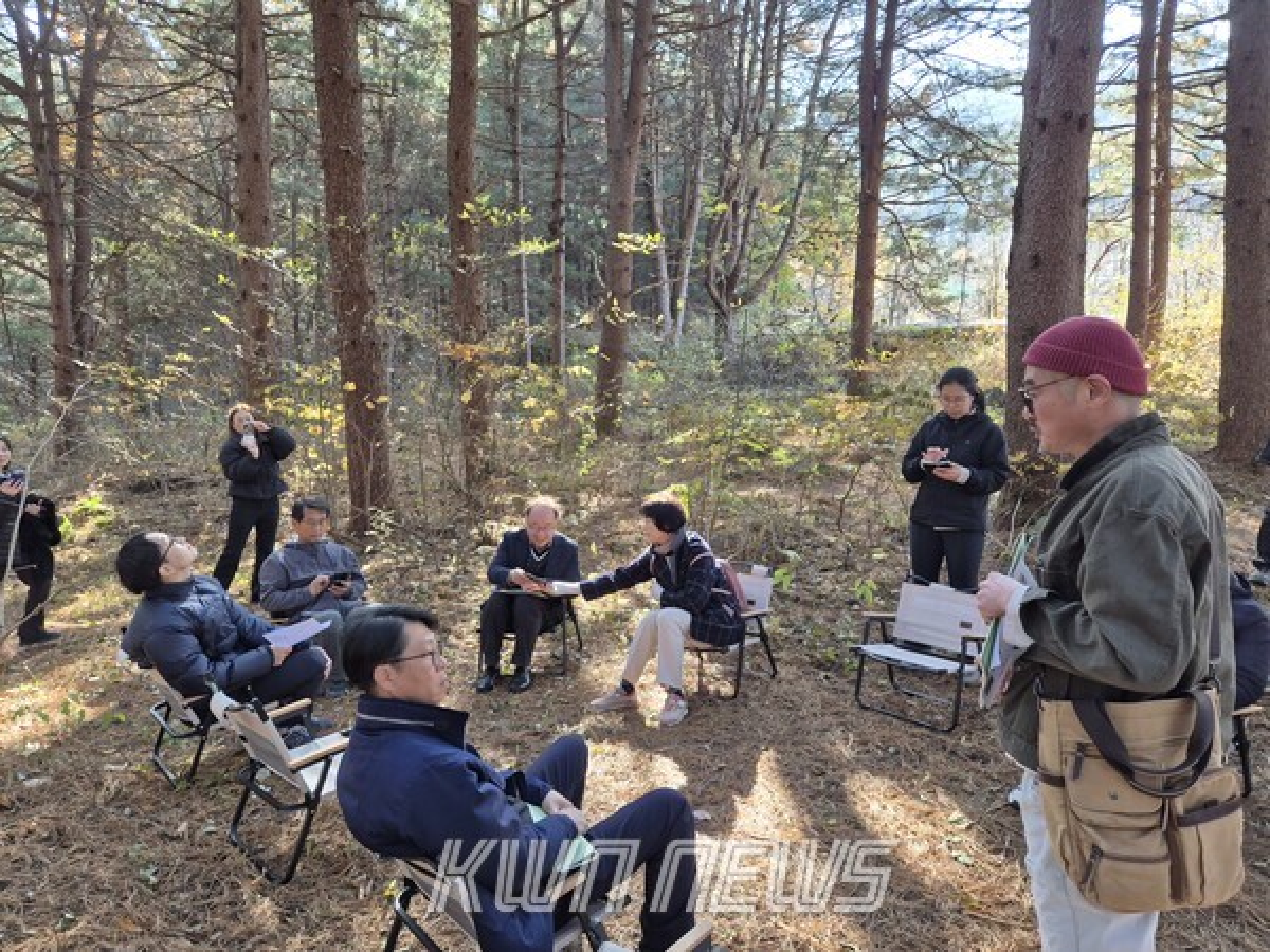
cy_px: 476
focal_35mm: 23
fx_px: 844
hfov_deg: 73.9
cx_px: 635
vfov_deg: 58.9
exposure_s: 1/180
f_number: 1.8
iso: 125
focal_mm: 5.4
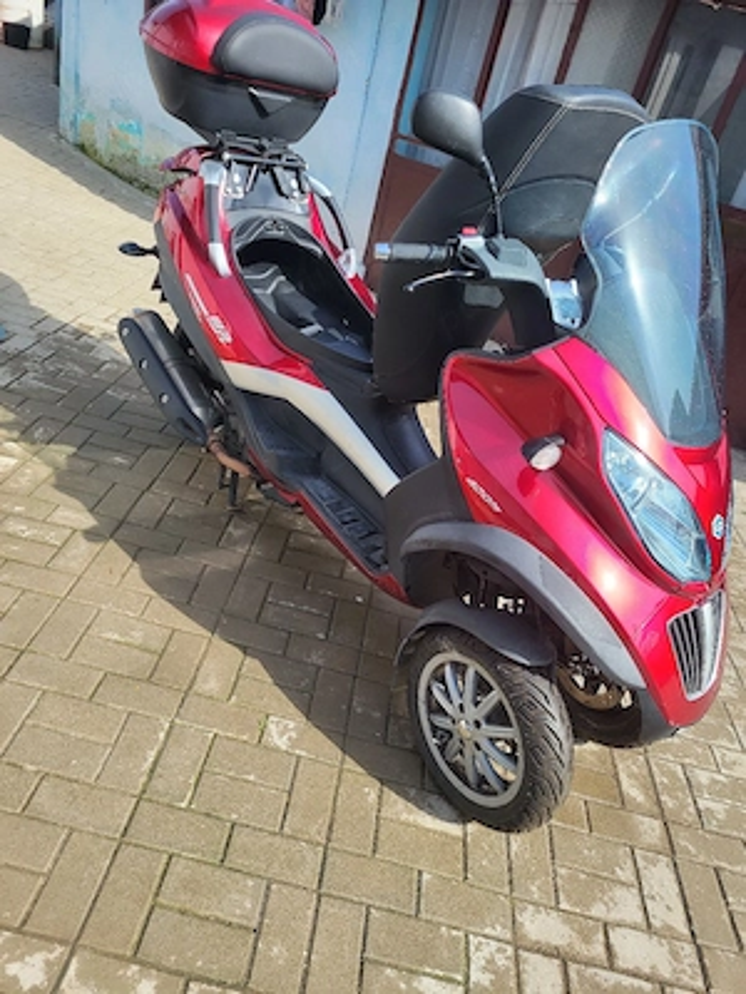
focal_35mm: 26
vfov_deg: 67.3
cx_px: 373
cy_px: 497
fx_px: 747
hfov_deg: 53.1
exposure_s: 1/833
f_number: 1.8
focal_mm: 5.4
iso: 40
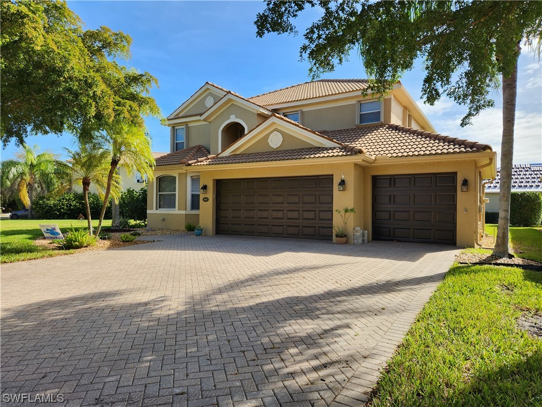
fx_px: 360
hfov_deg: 73.9
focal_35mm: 23
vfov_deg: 58.9
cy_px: 204
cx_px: 271
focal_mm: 5.4
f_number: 1.8
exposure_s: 1/1000
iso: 20
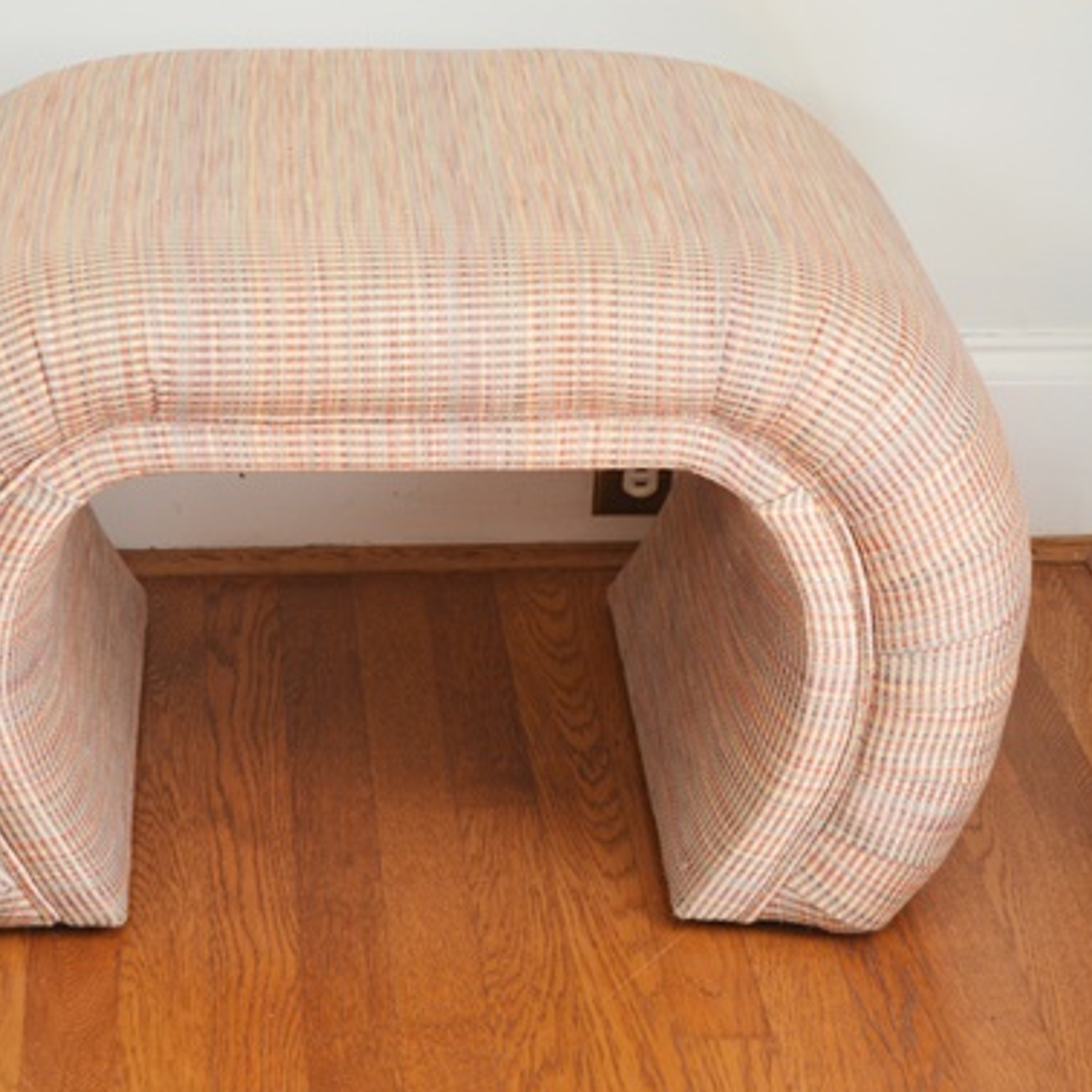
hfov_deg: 19.5
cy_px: 537
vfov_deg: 19.5
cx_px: 416
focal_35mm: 89
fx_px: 3176
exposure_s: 1/50
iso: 800
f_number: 5.3
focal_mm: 44
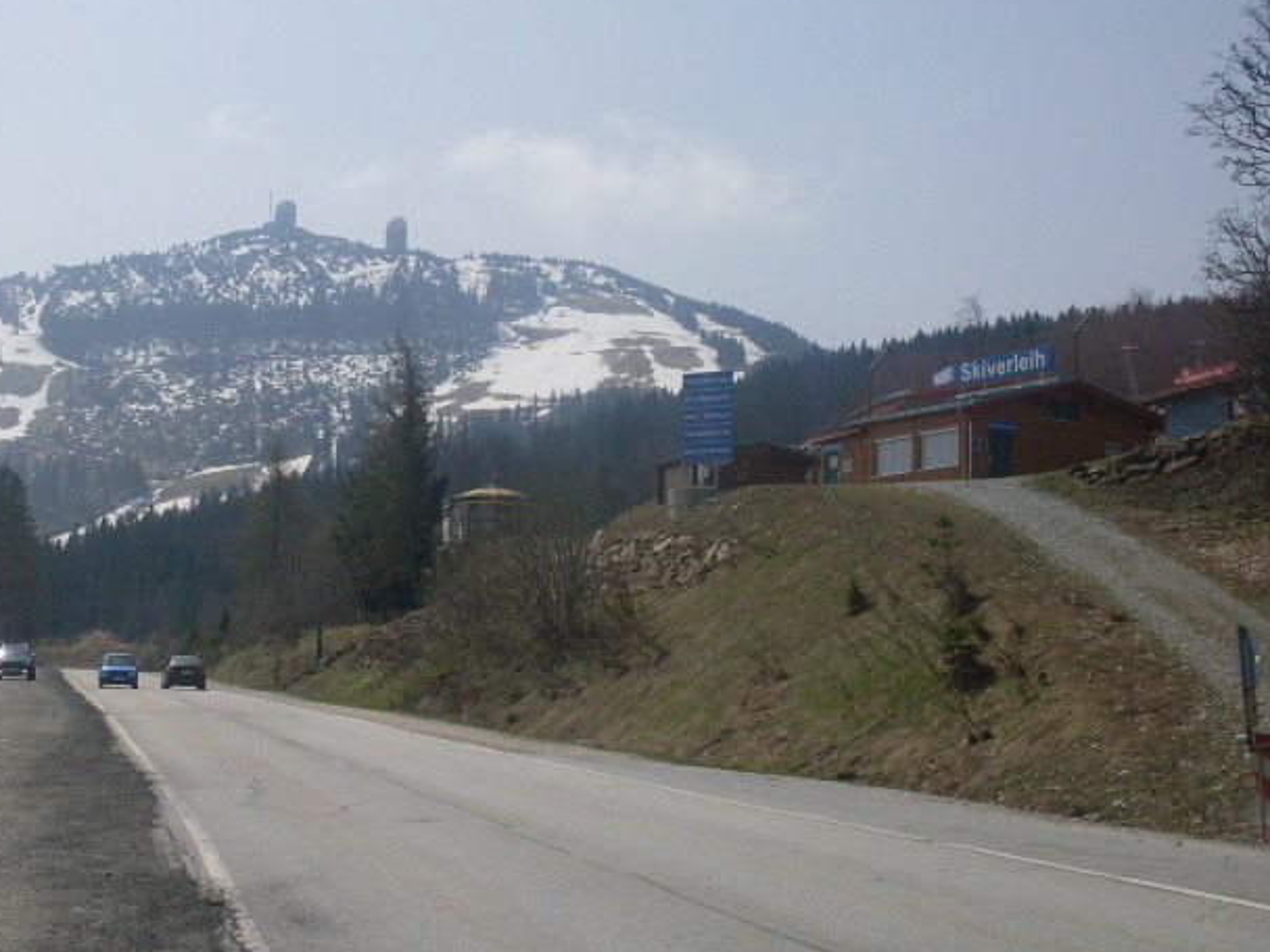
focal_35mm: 64
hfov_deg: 29.6
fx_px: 2348
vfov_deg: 22.9
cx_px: 269
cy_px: 388
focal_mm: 6.3
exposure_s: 1/500
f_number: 8.4
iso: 80
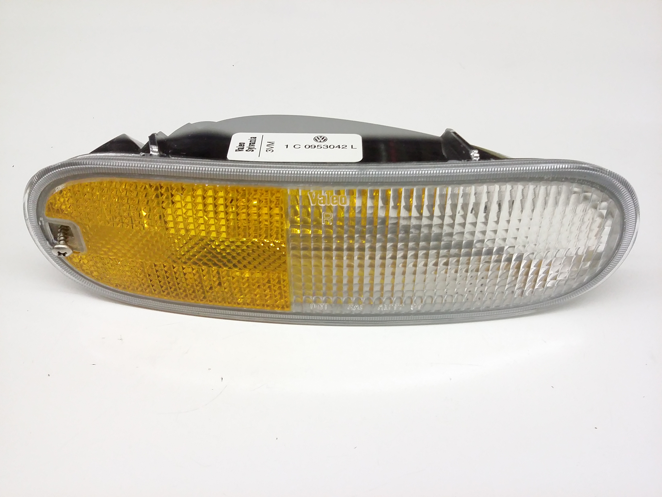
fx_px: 612
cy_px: 248
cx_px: 331
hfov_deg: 56.8
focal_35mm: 32
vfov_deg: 44.2
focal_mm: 3.4
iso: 160
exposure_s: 1/17
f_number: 2.4
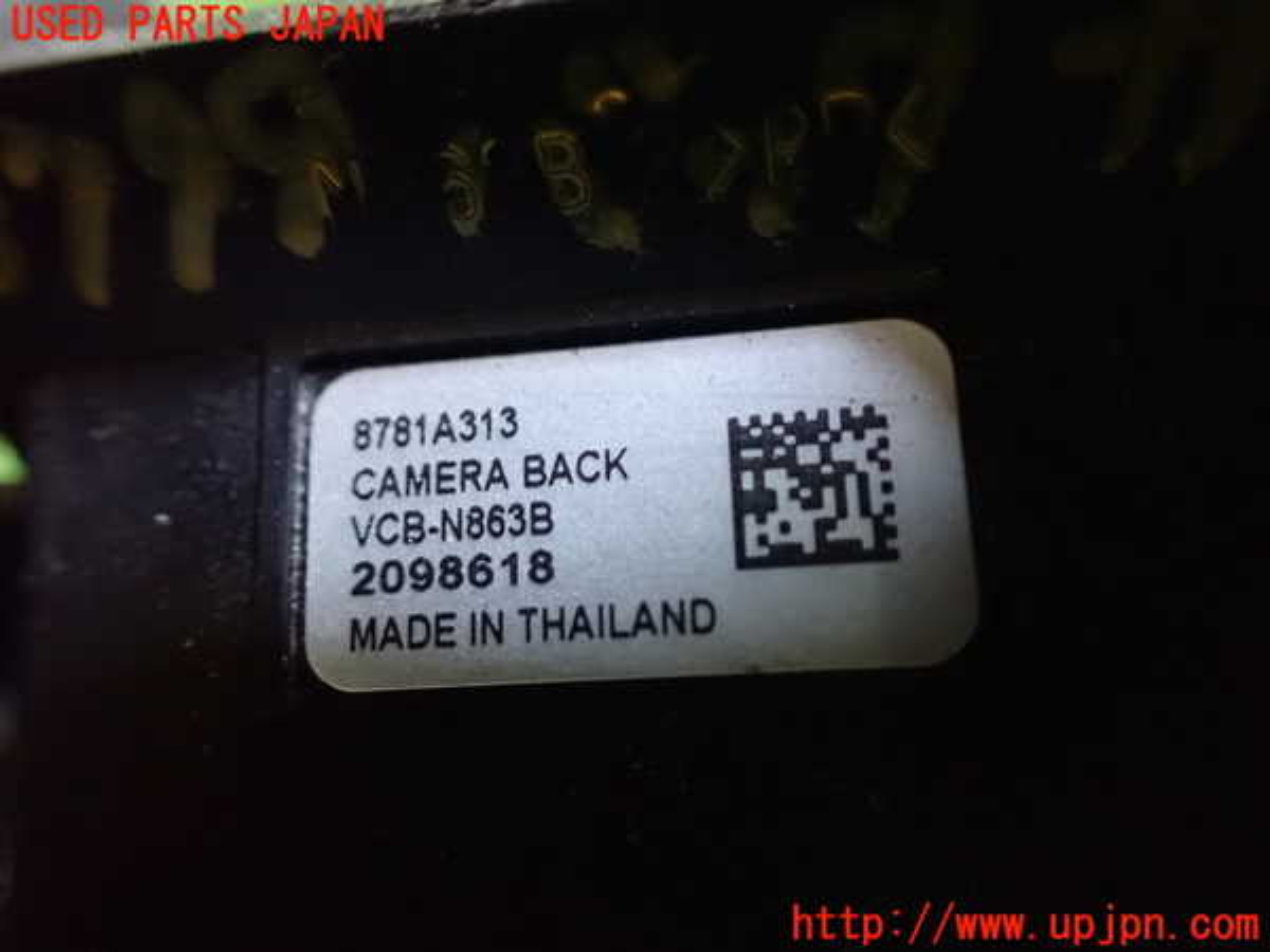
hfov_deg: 60.0
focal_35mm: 30
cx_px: 635
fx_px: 1101
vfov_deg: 46.8
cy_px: 476
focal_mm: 5.4
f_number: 2.3
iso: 1600
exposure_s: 1/30
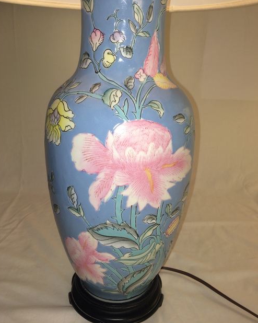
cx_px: 127
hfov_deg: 45.8
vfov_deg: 55.7
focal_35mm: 32
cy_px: 155
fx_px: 306
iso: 32
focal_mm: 4.12
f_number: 2.2
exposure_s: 1/61
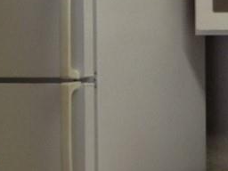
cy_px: 67
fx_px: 1442
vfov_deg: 6.8
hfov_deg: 8.6
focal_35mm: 219
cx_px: 444
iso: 64
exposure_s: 1/20
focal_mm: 4.28
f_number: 2.4
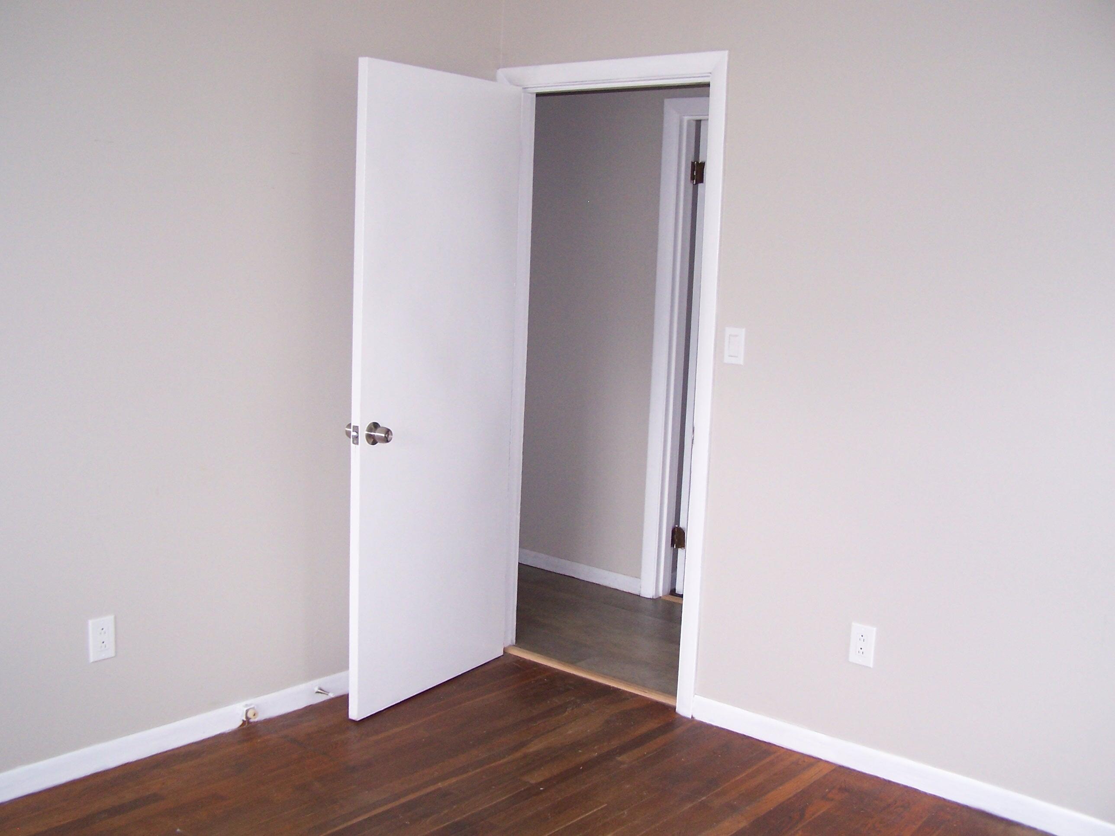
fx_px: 1224
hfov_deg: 49.0
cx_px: 558
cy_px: 418
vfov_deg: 37.7
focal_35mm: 38
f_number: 2.8
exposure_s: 1/60
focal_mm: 6.3
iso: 140
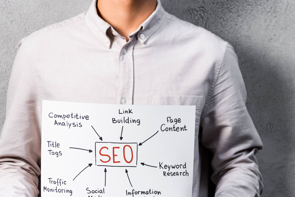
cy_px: 138
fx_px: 1614
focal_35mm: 197
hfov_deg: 10.4
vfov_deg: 7.0
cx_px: 242
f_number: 6.3
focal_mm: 105
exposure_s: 1/200
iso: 200
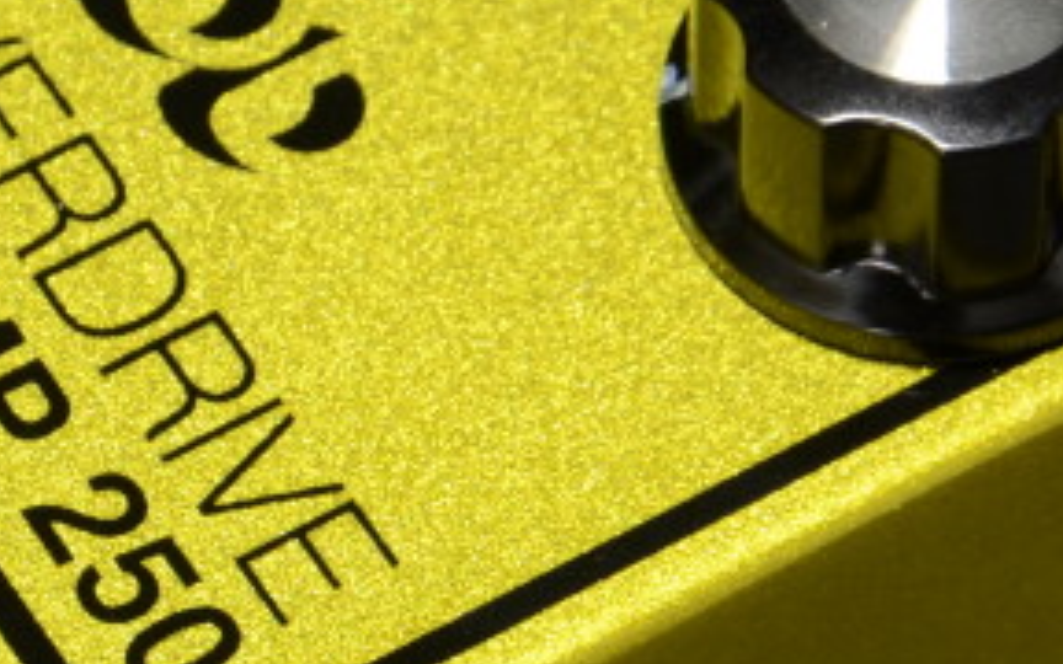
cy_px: 435
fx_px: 16507
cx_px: 177
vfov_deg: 2.3
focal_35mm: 570
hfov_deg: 3.7
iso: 400
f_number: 10
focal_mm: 105
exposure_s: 1/5
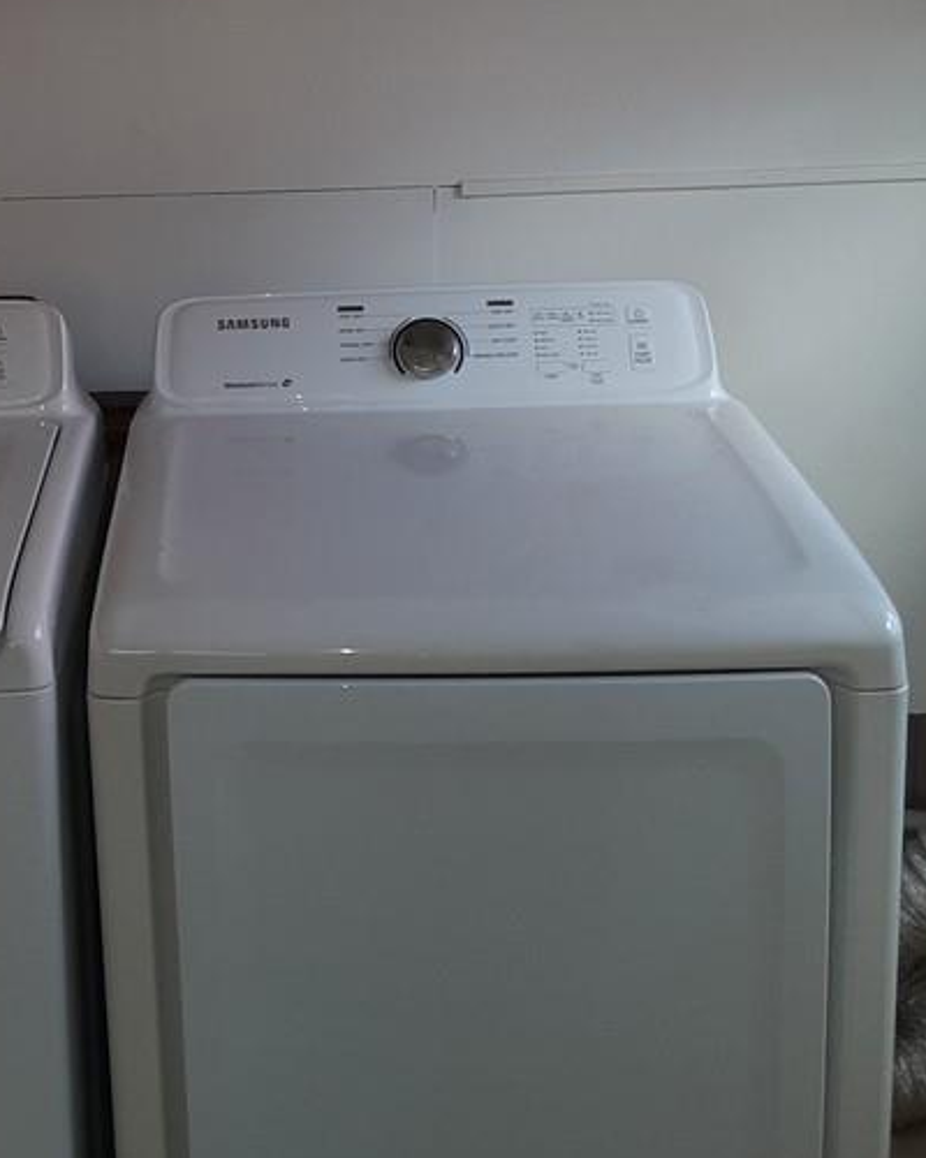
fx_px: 1850
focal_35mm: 54
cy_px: 296
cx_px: 155
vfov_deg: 34.1
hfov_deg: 27.4
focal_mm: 2.91
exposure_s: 1/60
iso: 80
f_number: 1.9
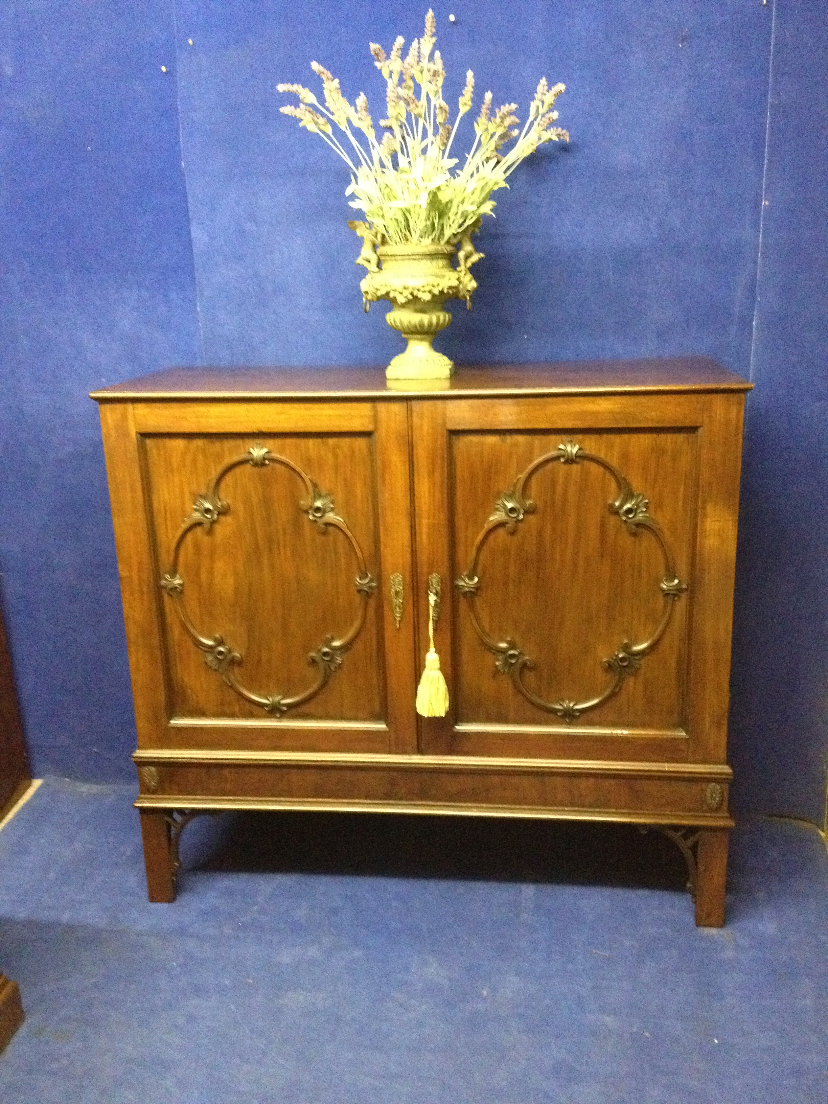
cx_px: 414
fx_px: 1116
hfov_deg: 40.7
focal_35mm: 35
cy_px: 552
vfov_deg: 52.6
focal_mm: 4.28
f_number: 2.4
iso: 800
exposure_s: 1/15
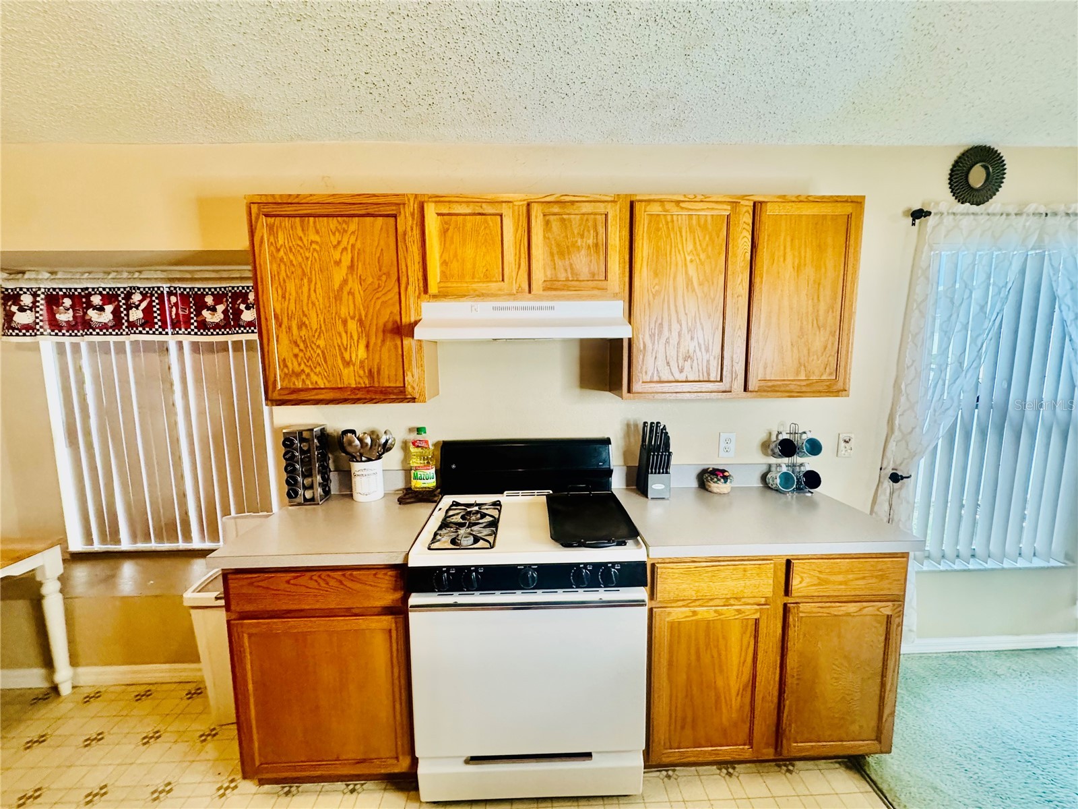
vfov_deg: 85.7
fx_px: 436
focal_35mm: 14
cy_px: 404
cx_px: 539
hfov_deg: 102.1
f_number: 2.2
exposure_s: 1/120
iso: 320
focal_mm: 2.22
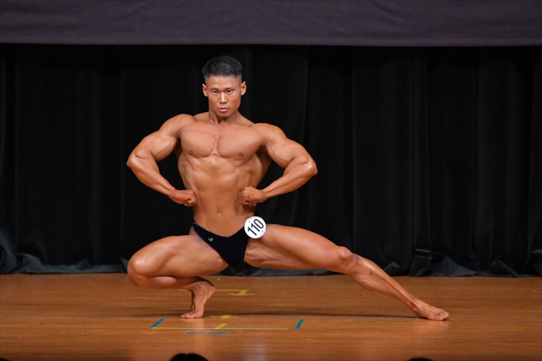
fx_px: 5643
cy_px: 180
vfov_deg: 3.7
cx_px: 271
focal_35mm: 375
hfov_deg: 5.5
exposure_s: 1/400
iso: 4000
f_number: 5.6
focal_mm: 250
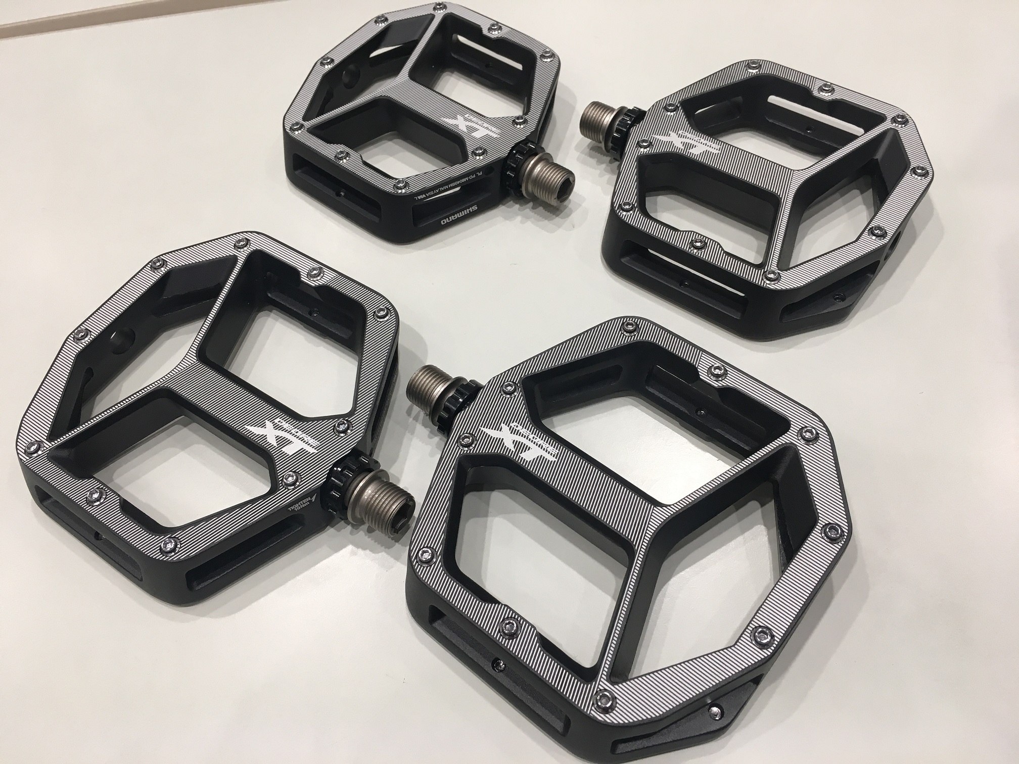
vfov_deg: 48.2
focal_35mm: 29
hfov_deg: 61.7
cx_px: 510
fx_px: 854
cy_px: 382
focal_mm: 4.15
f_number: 2.2
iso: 25
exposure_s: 1/30
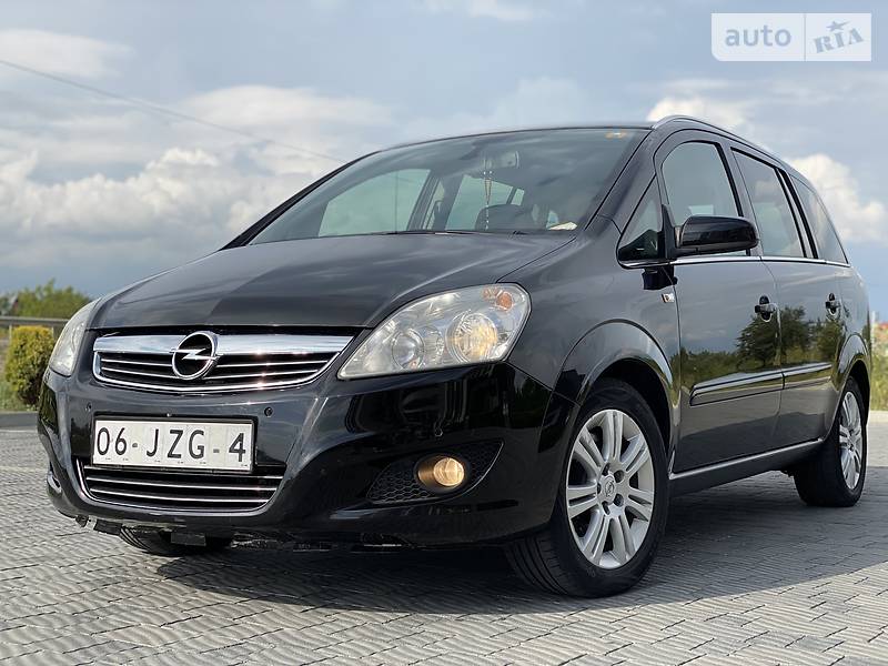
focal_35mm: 52
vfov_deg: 28.0
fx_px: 1334
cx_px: 444
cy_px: 333
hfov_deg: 36.8
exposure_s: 1/1776
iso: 20
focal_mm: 6
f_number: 2
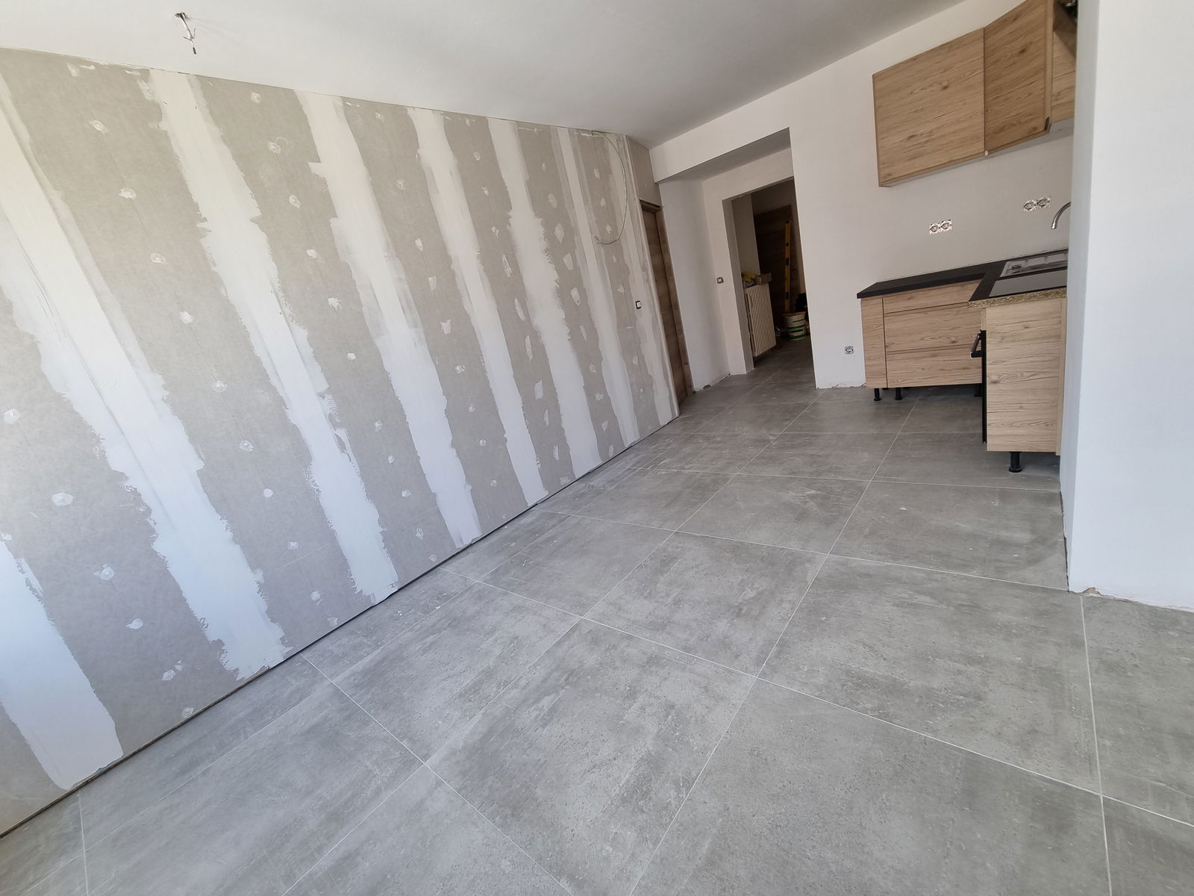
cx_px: 597
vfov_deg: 89.9
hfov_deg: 106.2
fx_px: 448
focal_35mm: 13
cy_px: 448
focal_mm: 2.2
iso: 64
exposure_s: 1/100
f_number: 2.2
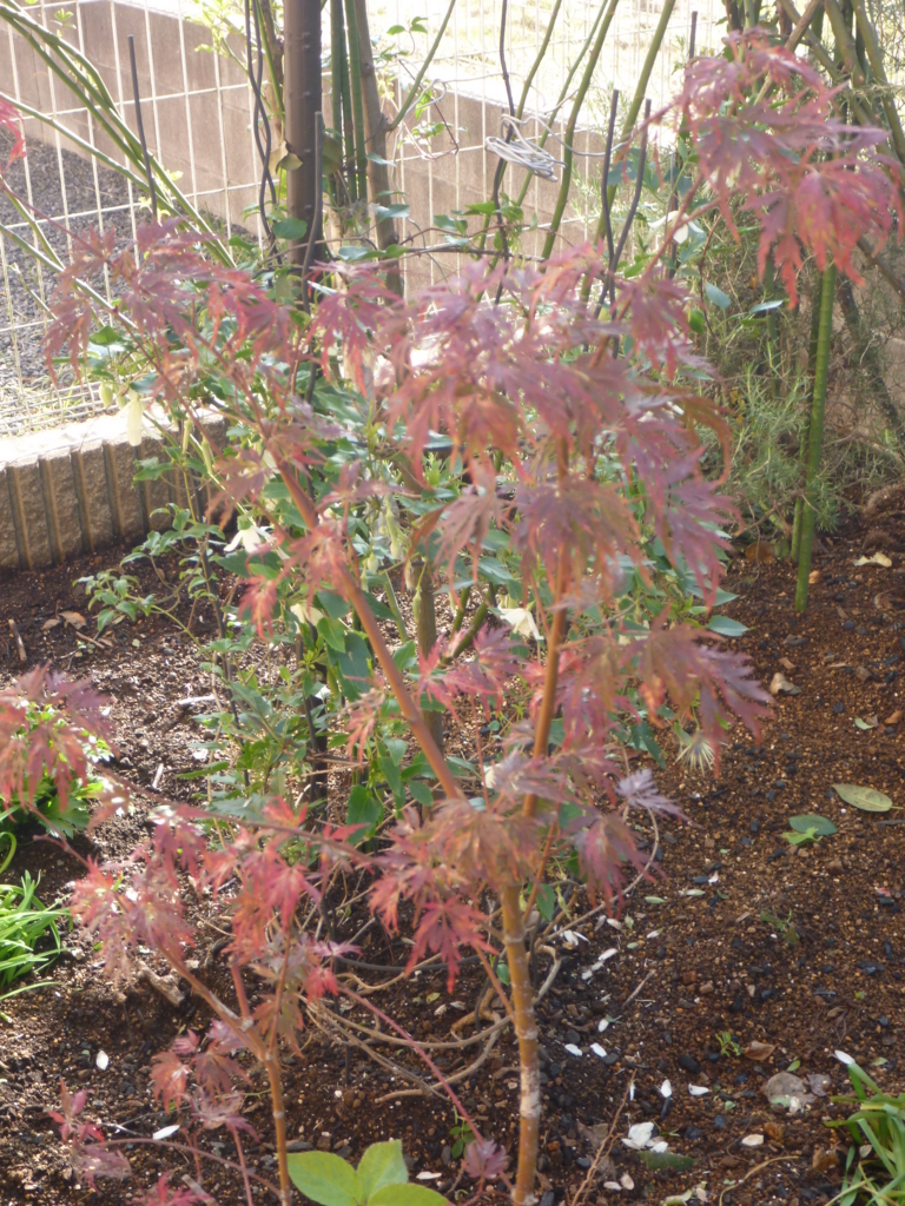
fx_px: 1778
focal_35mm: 51
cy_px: 603
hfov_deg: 28.6
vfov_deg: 37.5
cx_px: 452
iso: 125
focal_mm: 9.1
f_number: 4.7
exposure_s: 1/40
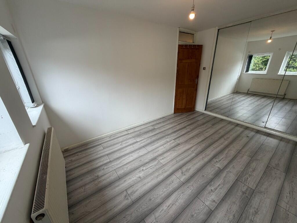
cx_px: 148
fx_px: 120
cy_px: 112
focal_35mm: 14
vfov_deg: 85.7
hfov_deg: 102.1
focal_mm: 2.22
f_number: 2.2
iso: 100
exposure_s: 1/121
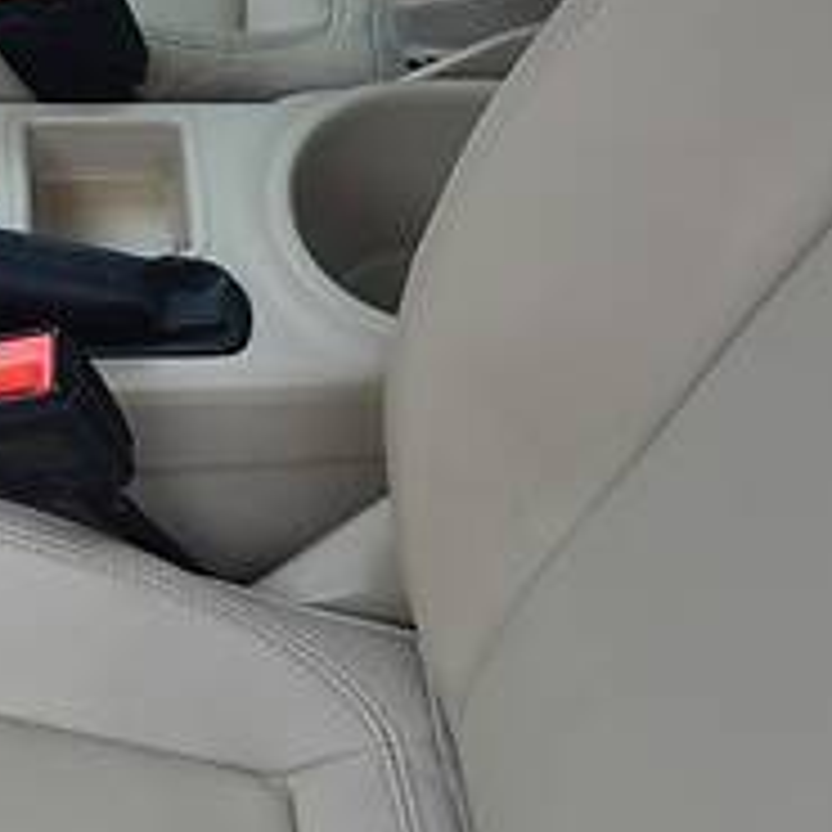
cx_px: -288
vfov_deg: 15.0
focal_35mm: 116
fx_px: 3150
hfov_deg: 14.3
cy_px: 522
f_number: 5
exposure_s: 1/100
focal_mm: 21
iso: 400
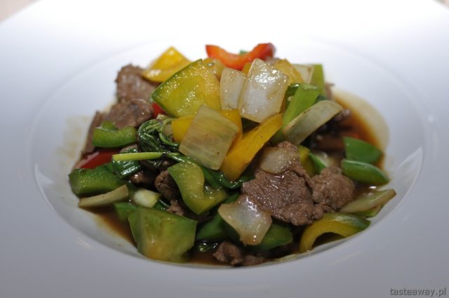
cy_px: 149
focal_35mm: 52
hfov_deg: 37.9
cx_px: 224
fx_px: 654
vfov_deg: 25.7
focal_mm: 35
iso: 200
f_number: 4
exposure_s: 1/60
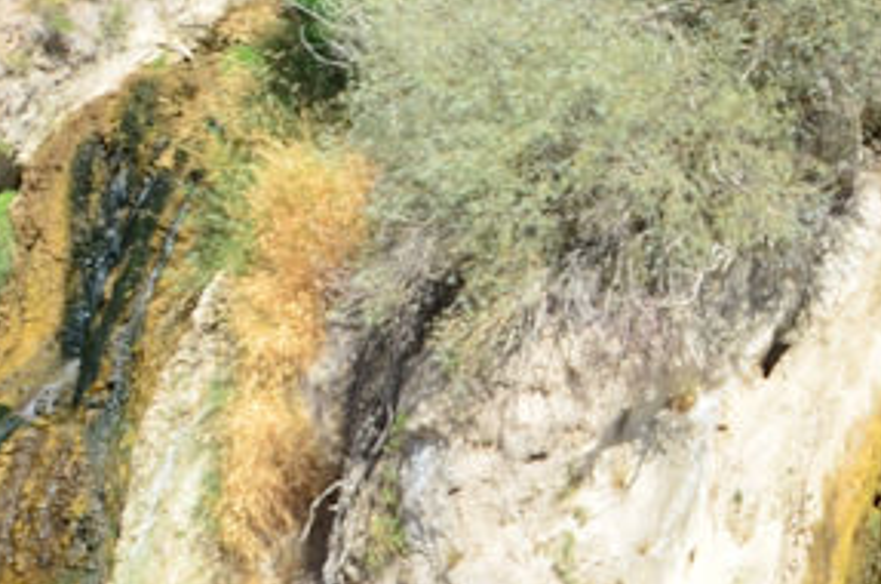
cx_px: 1774
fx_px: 3300
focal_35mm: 135
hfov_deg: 13.1
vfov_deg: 10.1
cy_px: 464
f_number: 25
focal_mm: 21
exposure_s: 1/25
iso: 200
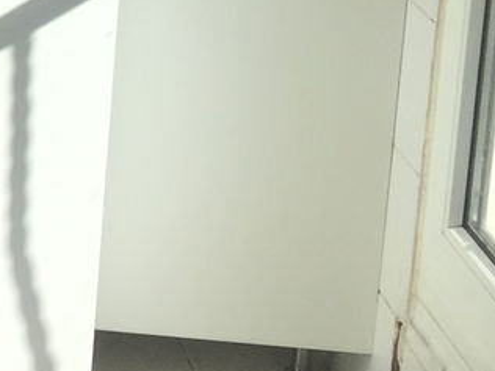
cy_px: -294
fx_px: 2102
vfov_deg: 9.6
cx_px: -627
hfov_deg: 11.5
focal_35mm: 147
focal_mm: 4.15
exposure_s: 1/1276
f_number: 2.2
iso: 32
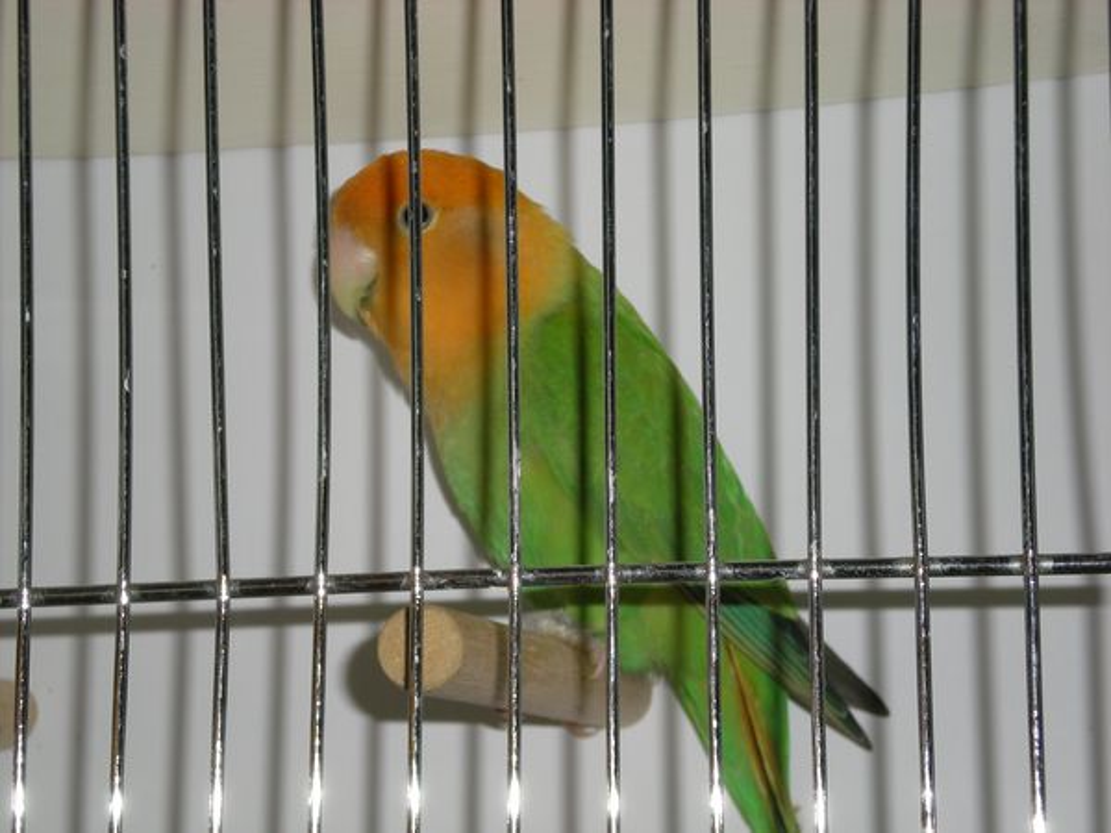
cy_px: 416
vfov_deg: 13.0
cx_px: 556
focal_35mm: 114
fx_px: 3659
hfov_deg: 17.3
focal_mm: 18.9
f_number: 5.9
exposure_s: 1/120
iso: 50
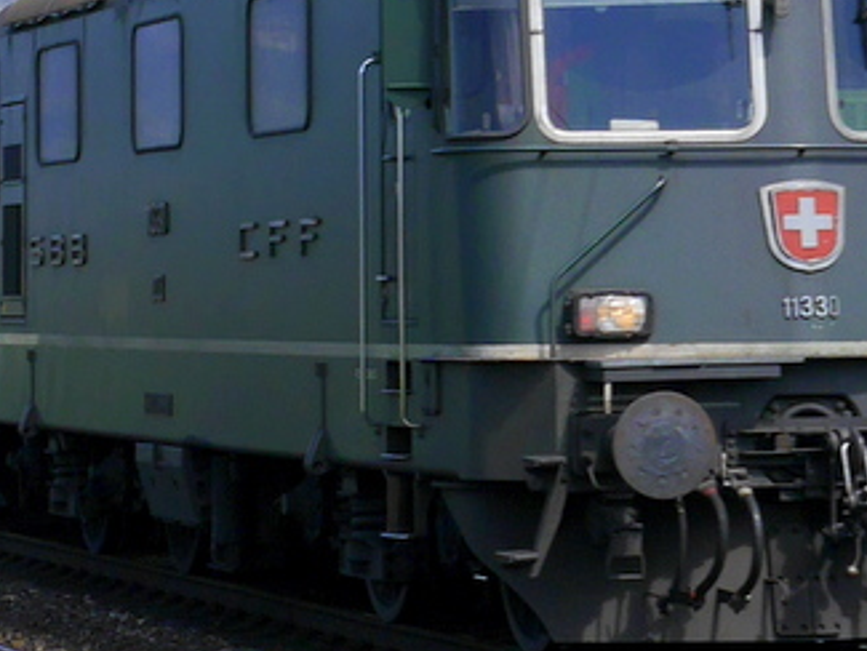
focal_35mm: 149
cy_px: 60
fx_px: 3733
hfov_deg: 13.2
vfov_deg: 9.9
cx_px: 365
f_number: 8
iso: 160
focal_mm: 22
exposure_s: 1/400
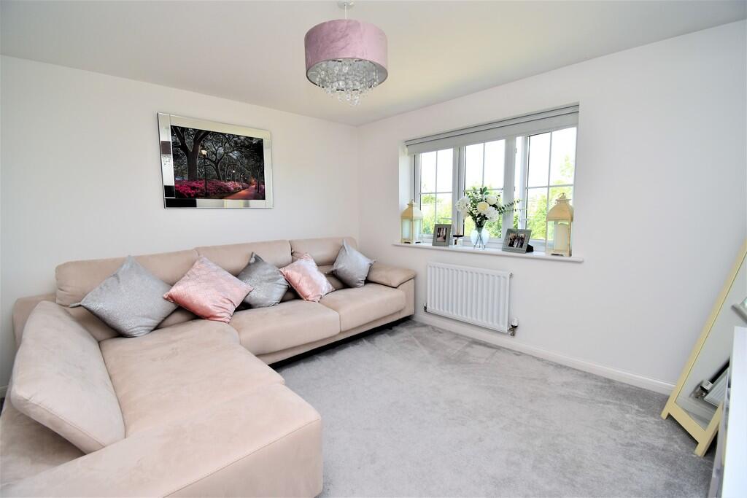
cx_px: 374
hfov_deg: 100.4
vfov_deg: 77.3
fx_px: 311
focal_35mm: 15
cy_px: 249
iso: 280
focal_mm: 10
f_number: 5.6
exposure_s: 1/125
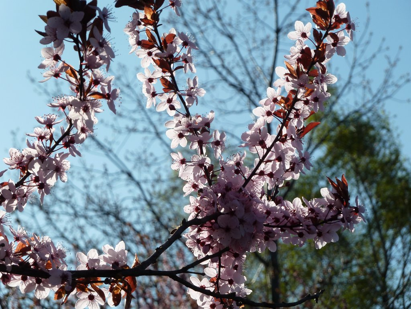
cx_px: 206
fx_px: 1627
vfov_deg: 10.8
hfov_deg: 14.4
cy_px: 154
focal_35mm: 137
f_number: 5.6
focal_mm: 22.5
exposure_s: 1/400
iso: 80
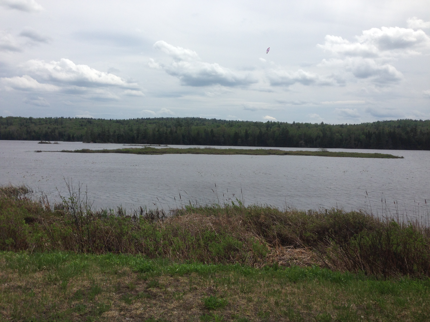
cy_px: 161
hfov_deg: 55.4
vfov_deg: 42.9
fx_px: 410
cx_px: 215
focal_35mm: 33
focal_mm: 4.12
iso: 50
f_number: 2.4
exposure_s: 1/2857
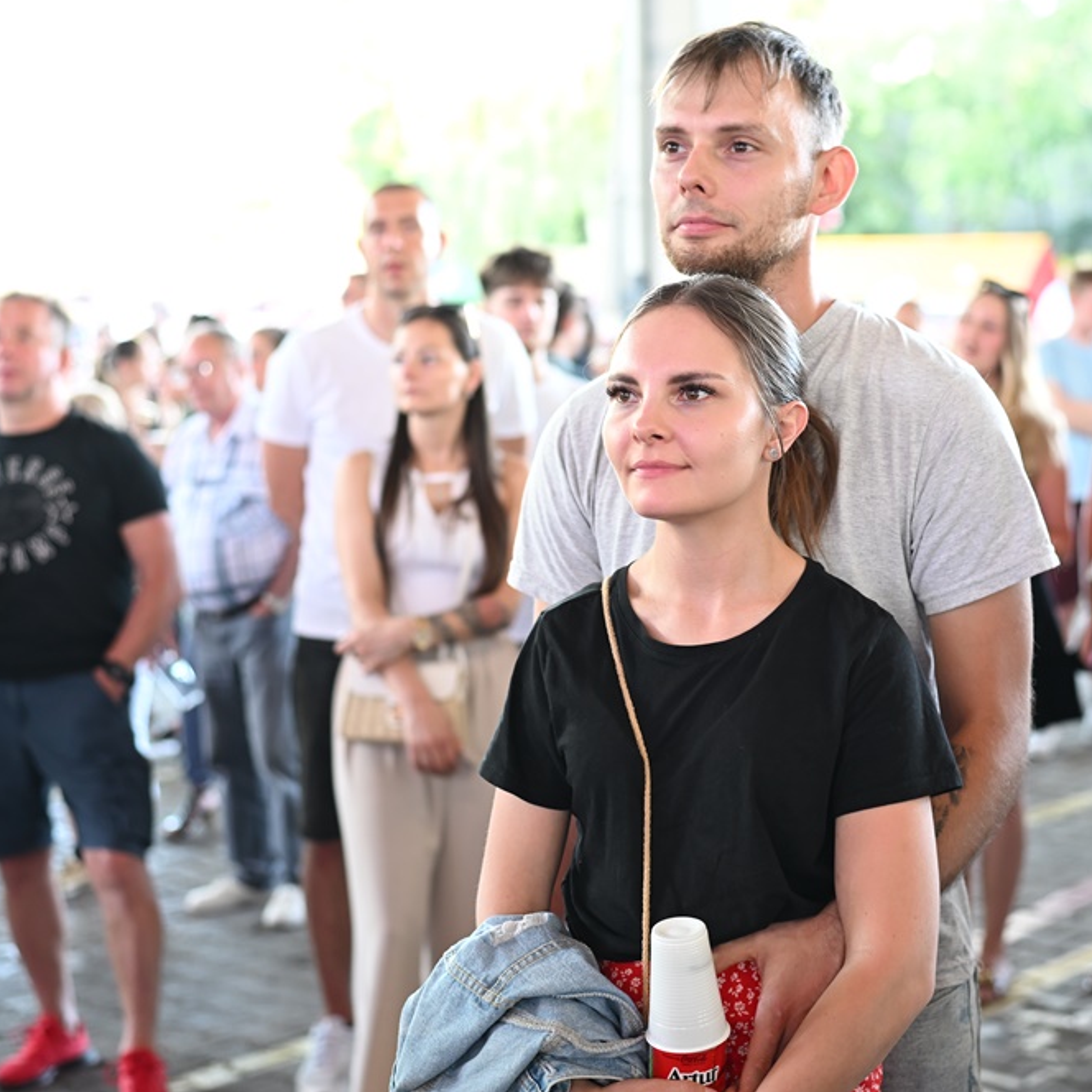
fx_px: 2284
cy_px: 545
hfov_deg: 26.8
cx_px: 686
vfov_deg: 26.9
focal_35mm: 64
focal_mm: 50
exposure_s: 1/50
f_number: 2.8
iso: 800
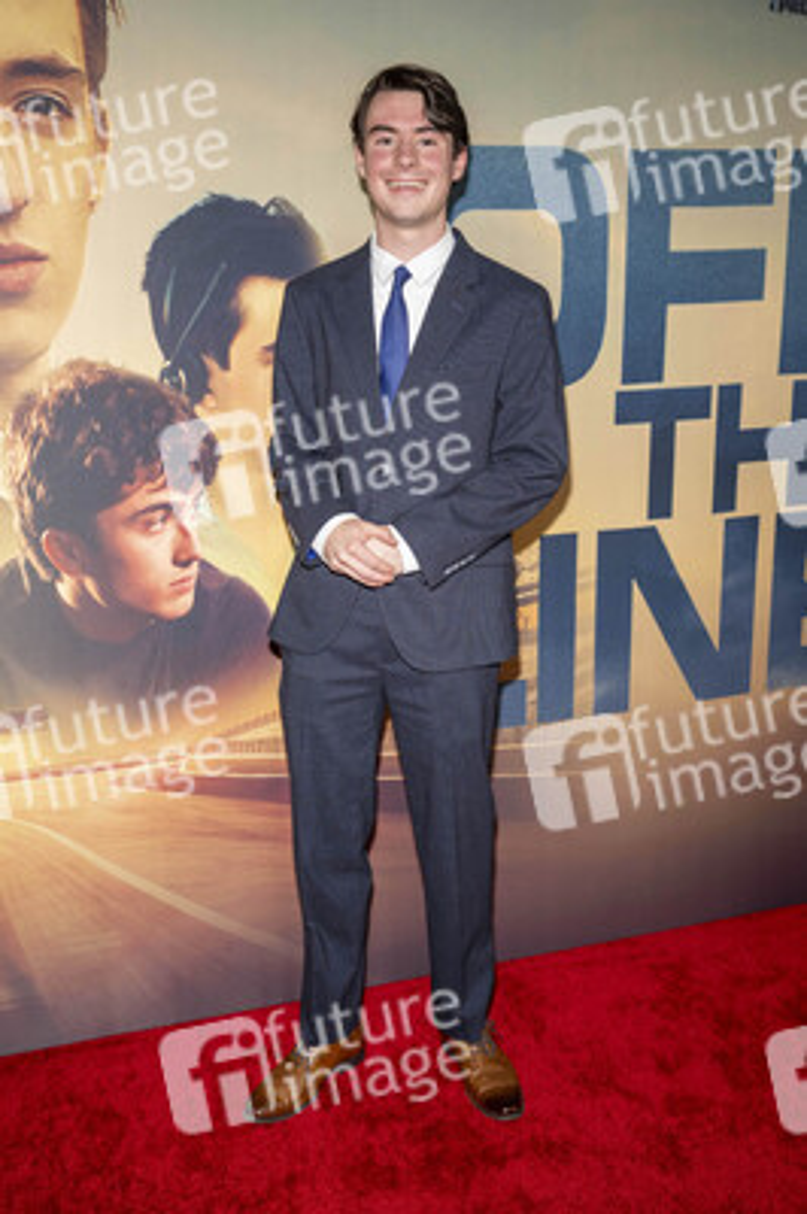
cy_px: 607
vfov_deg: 54.5
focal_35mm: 35
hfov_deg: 37.8
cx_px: 404
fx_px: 1179
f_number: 4.5
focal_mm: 35
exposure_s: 1/200
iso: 800
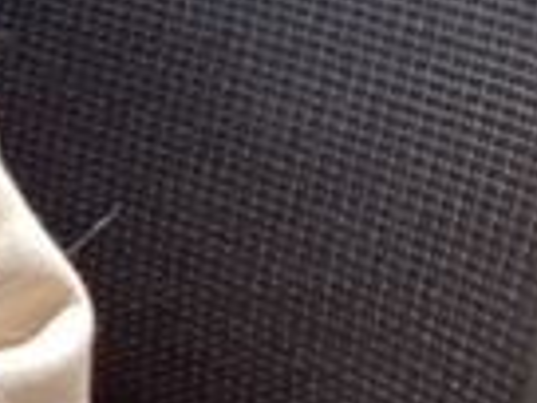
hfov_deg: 12.7
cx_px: -517
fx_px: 2125
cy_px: -281
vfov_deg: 10.3
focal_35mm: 137
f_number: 2.4
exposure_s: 1/50
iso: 125
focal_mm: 3.3
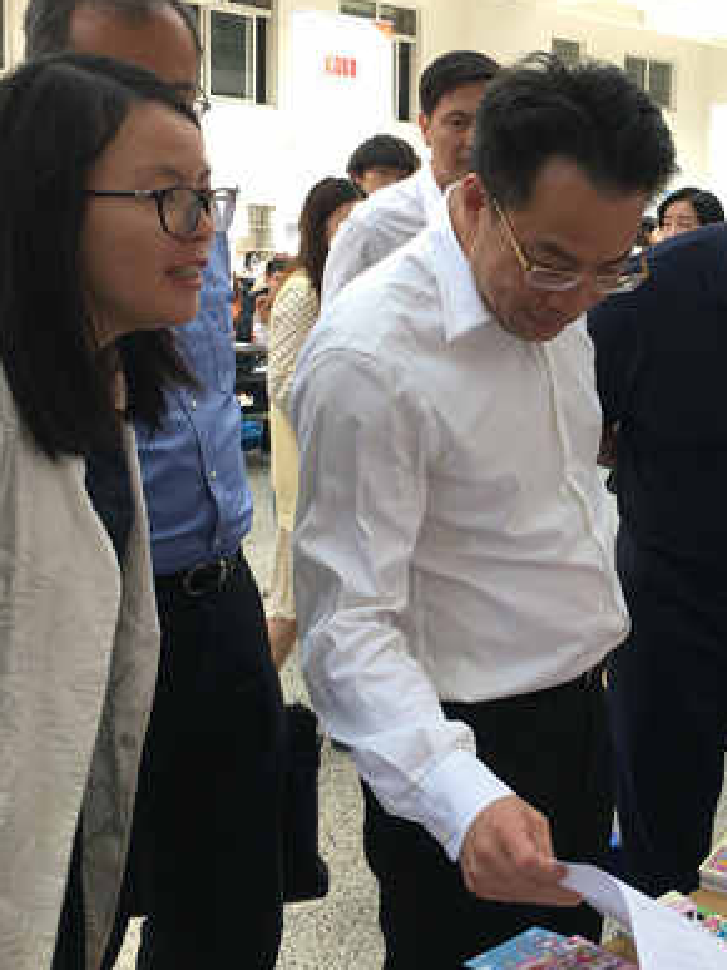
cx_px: 597
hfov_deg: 29.5
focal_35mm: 48
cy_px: 411
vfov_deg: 39.6
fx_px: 1345
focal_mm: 4.15
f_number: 2.2
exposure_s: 1/128
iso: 25
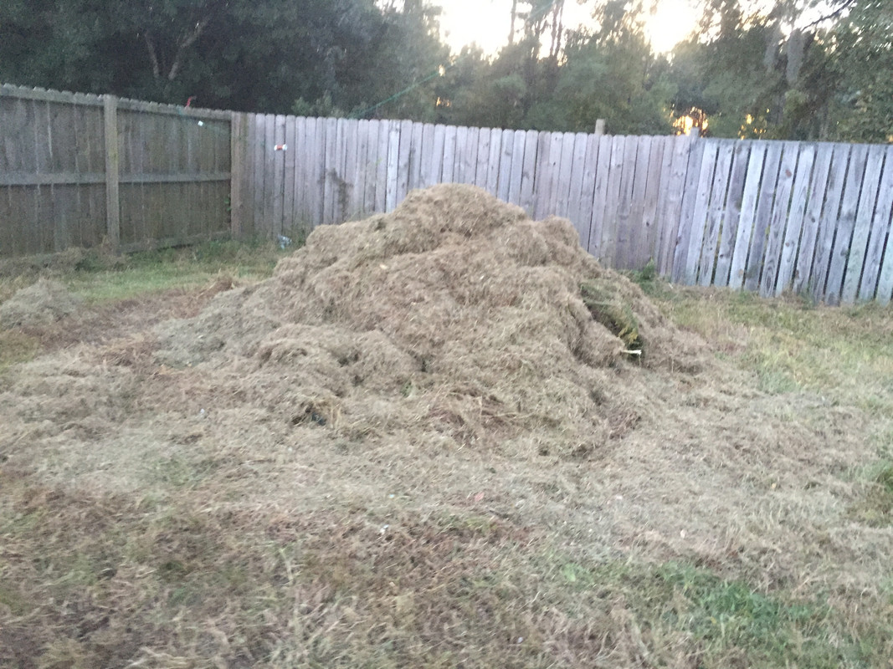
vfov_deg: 48.2
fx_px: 748
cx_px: 446
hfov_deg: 61.7
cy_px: 334
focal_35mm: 29
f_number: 2.2
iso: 250
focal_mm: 4.15
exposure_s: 1/30
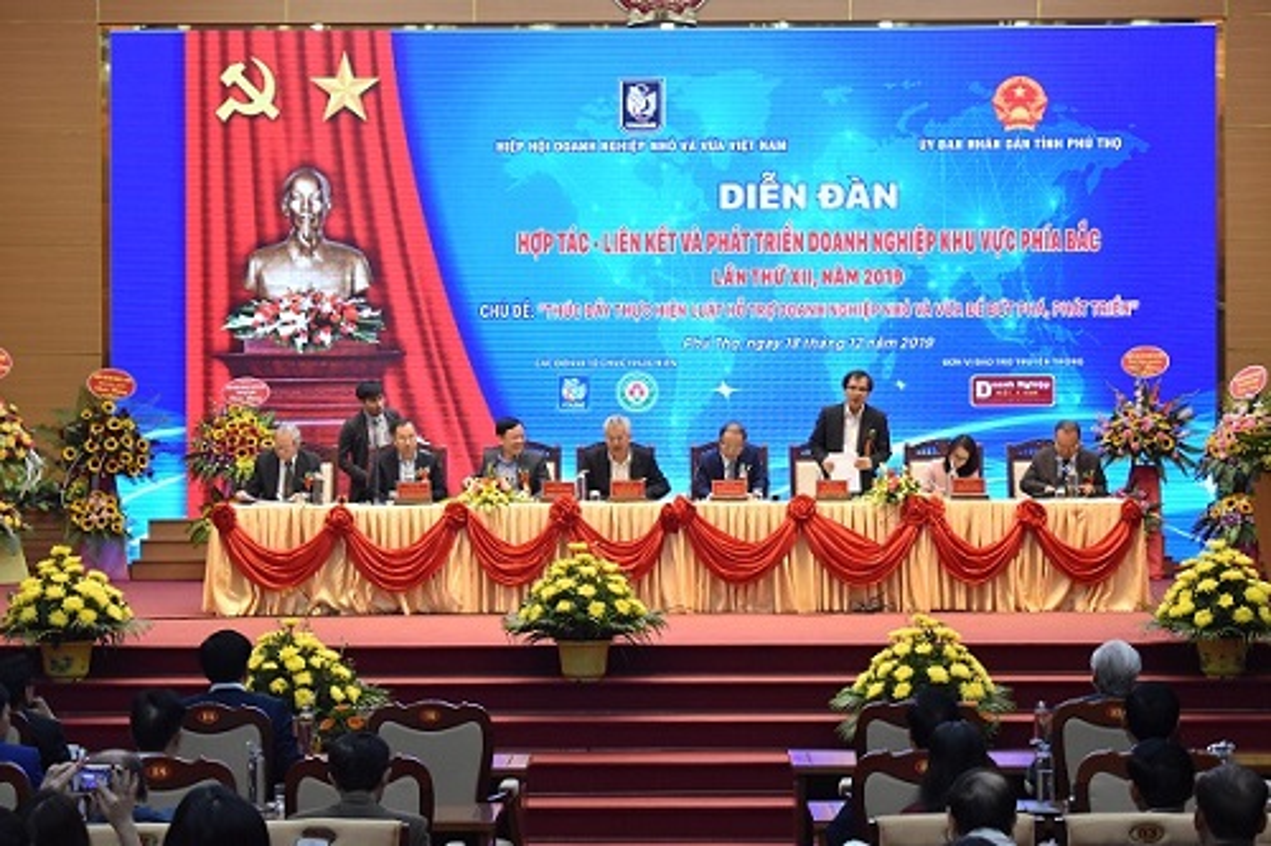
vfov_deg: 16.5
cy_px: 423
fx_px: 2912
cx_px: 636
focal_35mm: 82
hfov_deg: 24.6
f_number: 5.6
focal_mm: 55
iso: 1600
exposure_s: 1/125
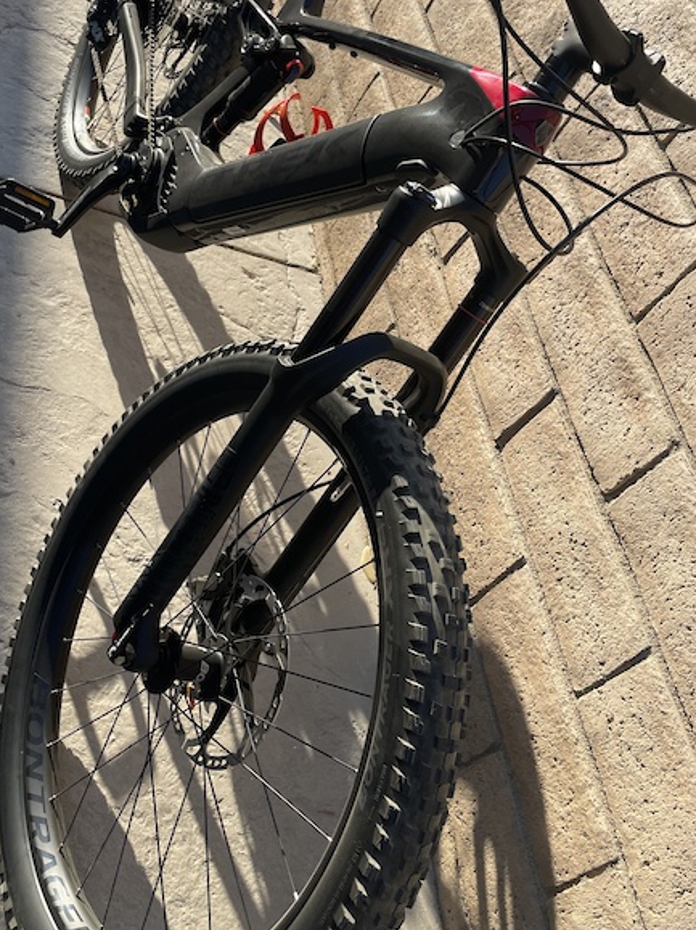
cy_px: 362
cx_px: 363
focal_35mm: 36
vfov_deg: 51.0
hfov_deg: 39.6
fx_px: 966
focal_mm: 4.2
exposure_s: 1/1473
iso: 32
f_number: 1.6
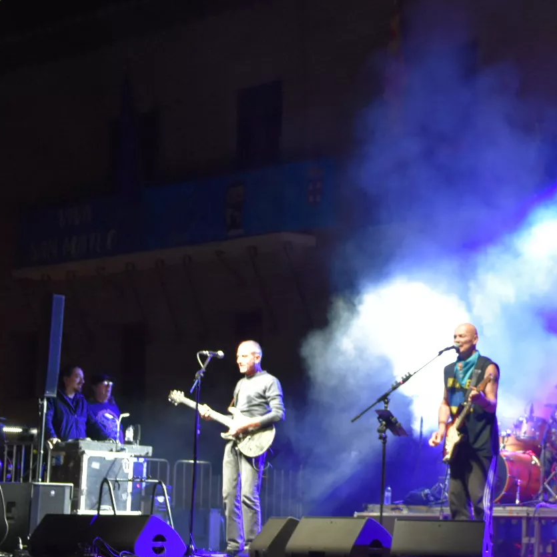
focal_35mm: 94
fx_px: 1711
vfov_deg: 18.5
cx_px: 535
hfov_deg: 18.1
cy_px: 338
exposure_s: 1/60
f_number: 4.5
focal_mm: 38
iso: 1600
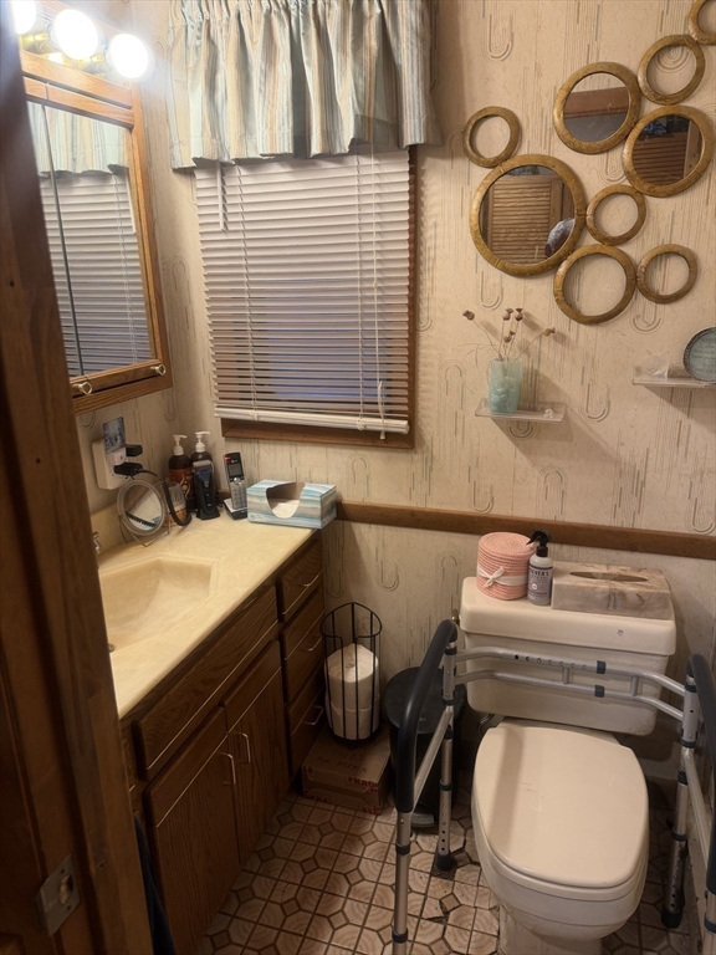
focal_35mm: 24
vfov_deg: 71.6
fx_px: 662
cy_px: 478
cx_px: 358
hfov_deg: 56.8
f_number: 1.78
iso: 125
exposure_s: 1/60
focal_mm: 6.76
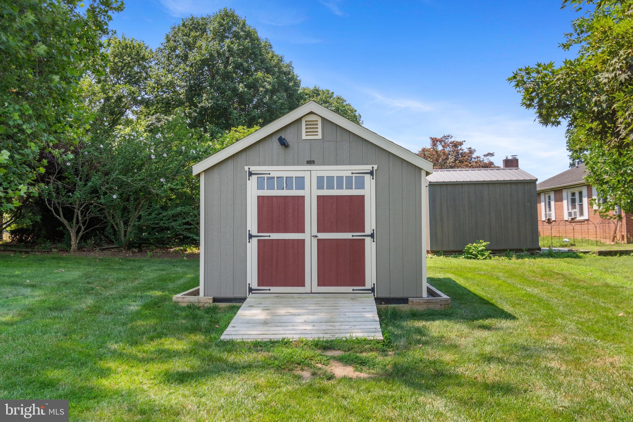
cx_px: 316
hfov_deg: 61.9
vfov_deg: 43.6
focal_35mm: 30
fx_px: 527
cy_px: 211
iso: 320
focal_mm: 20
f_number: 9
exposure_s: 1/200
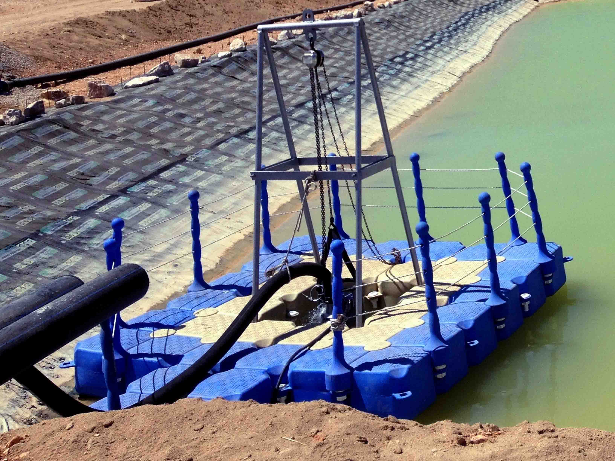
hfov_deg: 55.4
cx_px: 308
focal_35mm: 33
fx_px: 586
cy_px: 230
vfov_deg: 42.9
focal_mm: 4.12
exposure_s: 1/4926
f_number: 2.4
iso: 50
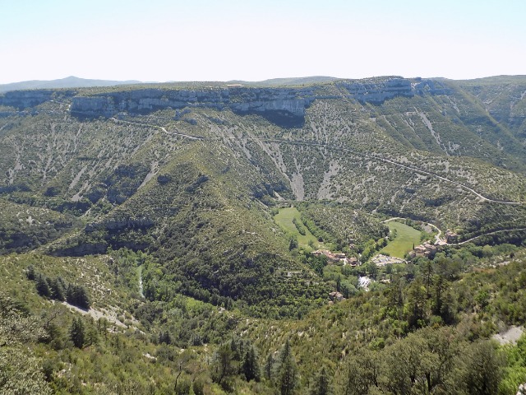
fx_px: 456
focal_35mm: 30
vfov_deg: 46.8
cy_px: 198
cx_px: 263
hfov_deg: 60.0
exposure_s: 1/500
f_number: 3.3
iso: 80
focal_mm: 5.3
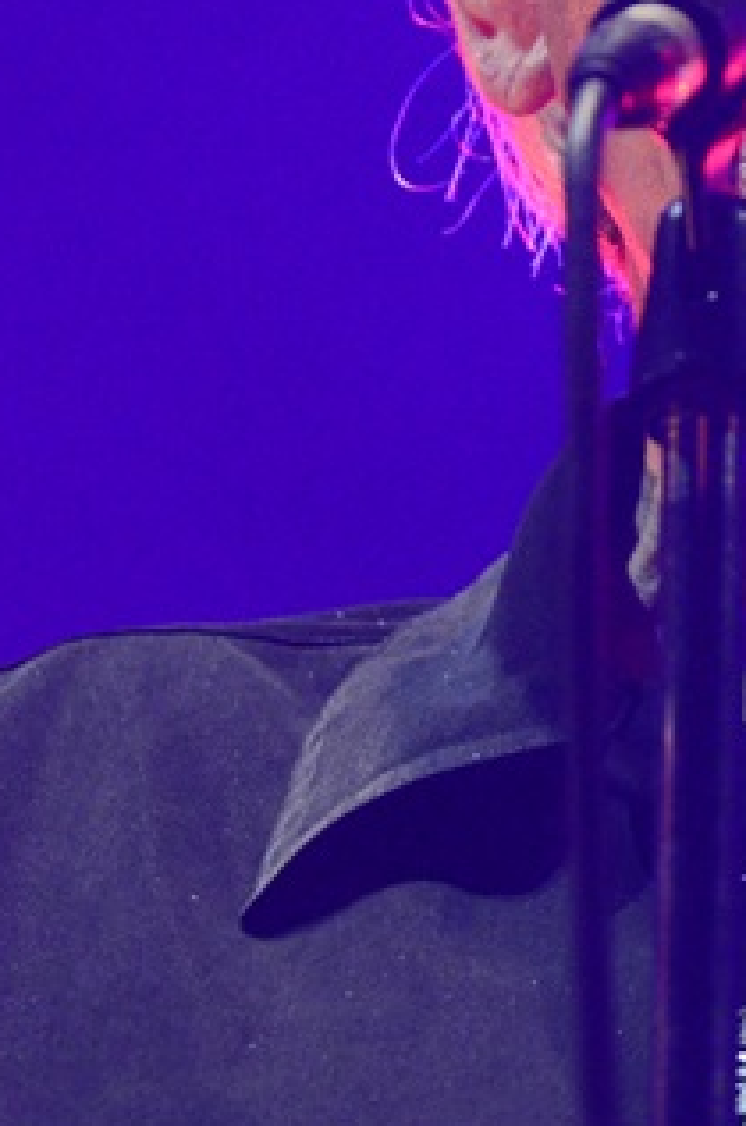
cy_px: 320
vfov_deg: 2.4
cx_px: 845
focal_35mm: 870
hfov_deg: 1.6
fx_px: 27159
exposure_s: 1/500
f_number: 5.6
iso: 4000
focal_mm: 230
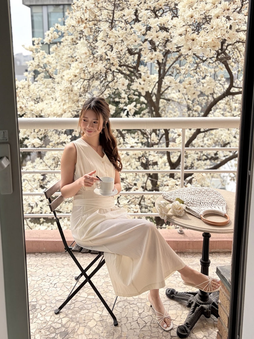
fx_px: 254
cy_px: 170
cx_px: 127
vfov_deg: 67.3
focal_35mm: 26
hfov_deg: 53.1
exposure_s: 1/2012
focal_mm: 5.96
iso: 64
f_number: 1.6
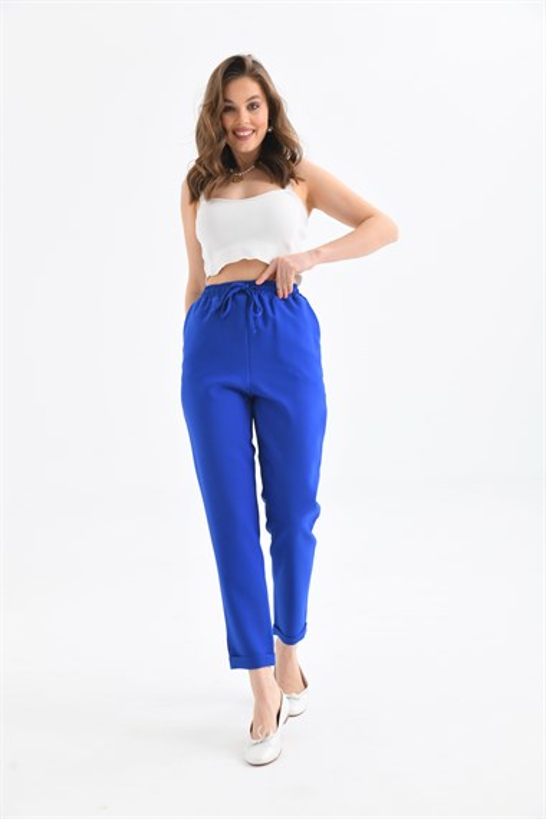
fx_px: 1092
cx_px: 273
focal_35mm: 48
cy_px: 410
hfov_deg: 28.1
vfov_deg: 41.1
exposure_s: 1/125
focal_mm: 48
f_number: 6.3
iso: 160
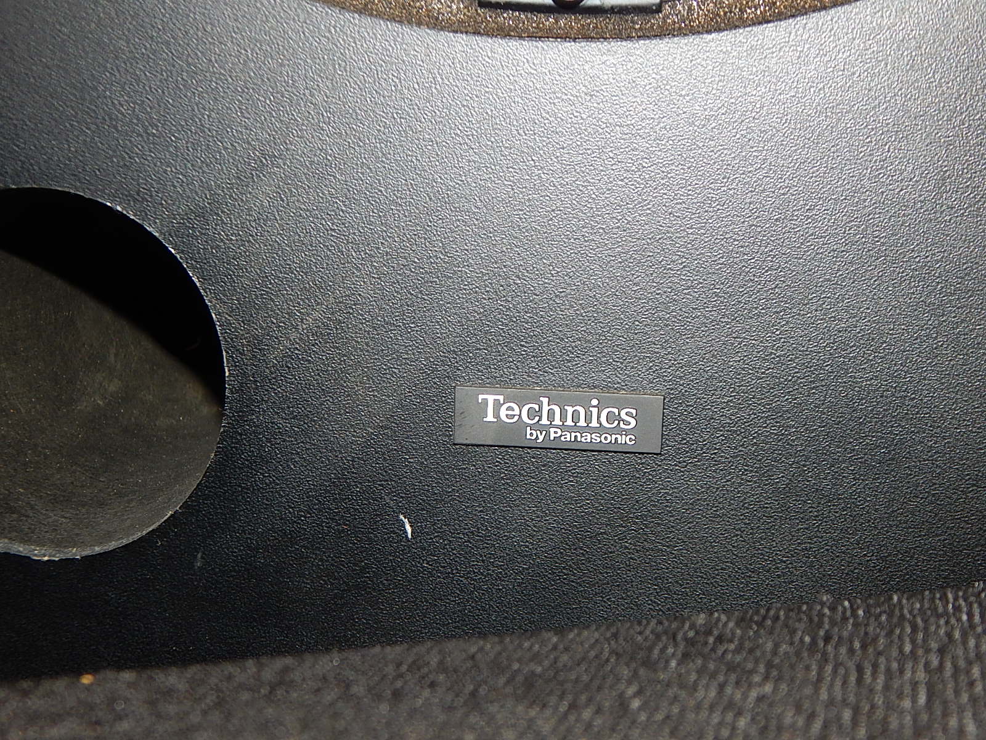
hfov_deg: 35.5
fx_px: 1538
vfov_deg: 27.0
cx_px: 493
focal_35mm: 54
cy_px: 370
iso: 200
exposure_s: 1/30
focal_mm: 9.7
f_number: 3.8
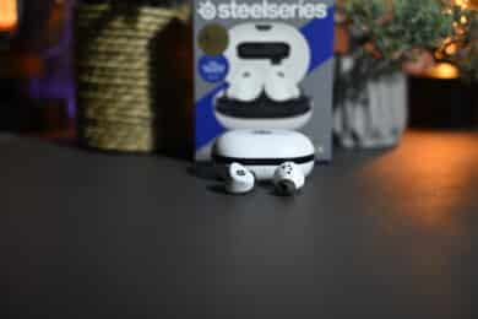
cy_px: 160
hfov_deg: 36.9
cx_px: 239
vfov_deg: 25.1
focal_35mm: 54
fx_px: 717
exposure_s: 1/200
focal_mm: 54
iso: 320
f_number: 2.8
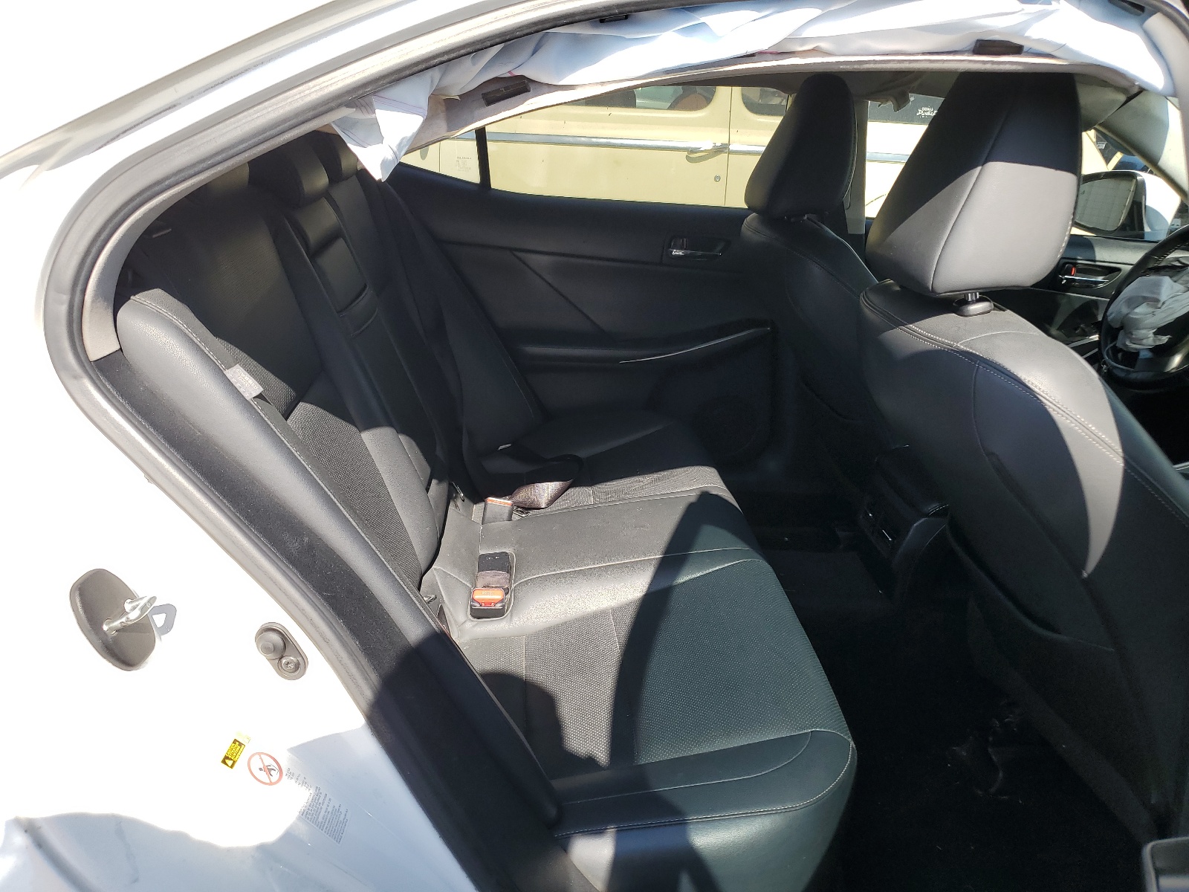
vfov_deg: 53.1
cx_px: 594
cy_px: 446
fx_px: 893
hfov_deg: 67.3
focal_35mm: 26
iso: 50
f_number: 1.5
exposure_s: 1/909
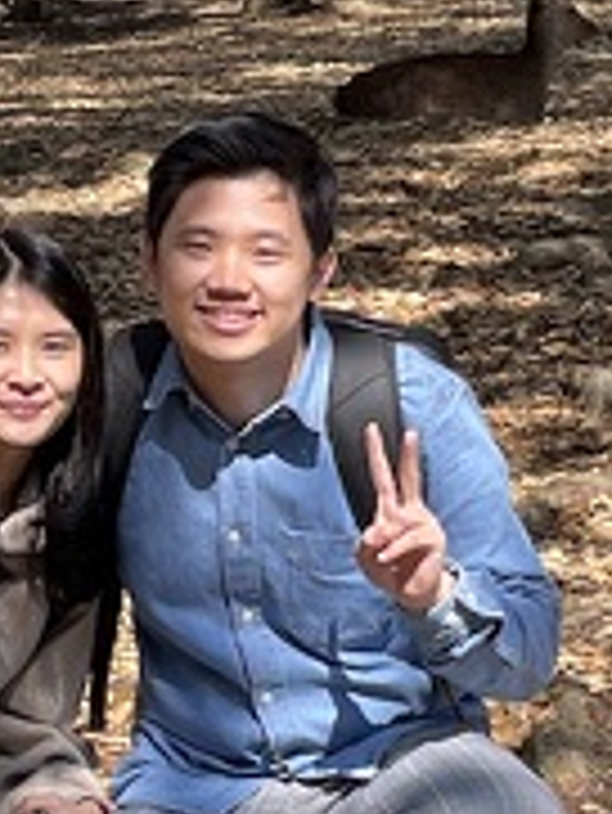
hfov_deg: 10.1
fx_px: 3461
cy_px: 369
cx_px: 158
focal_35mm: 147
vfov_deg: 13.4
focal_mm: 4.2
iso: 32
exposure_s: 1/963
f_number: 1.6
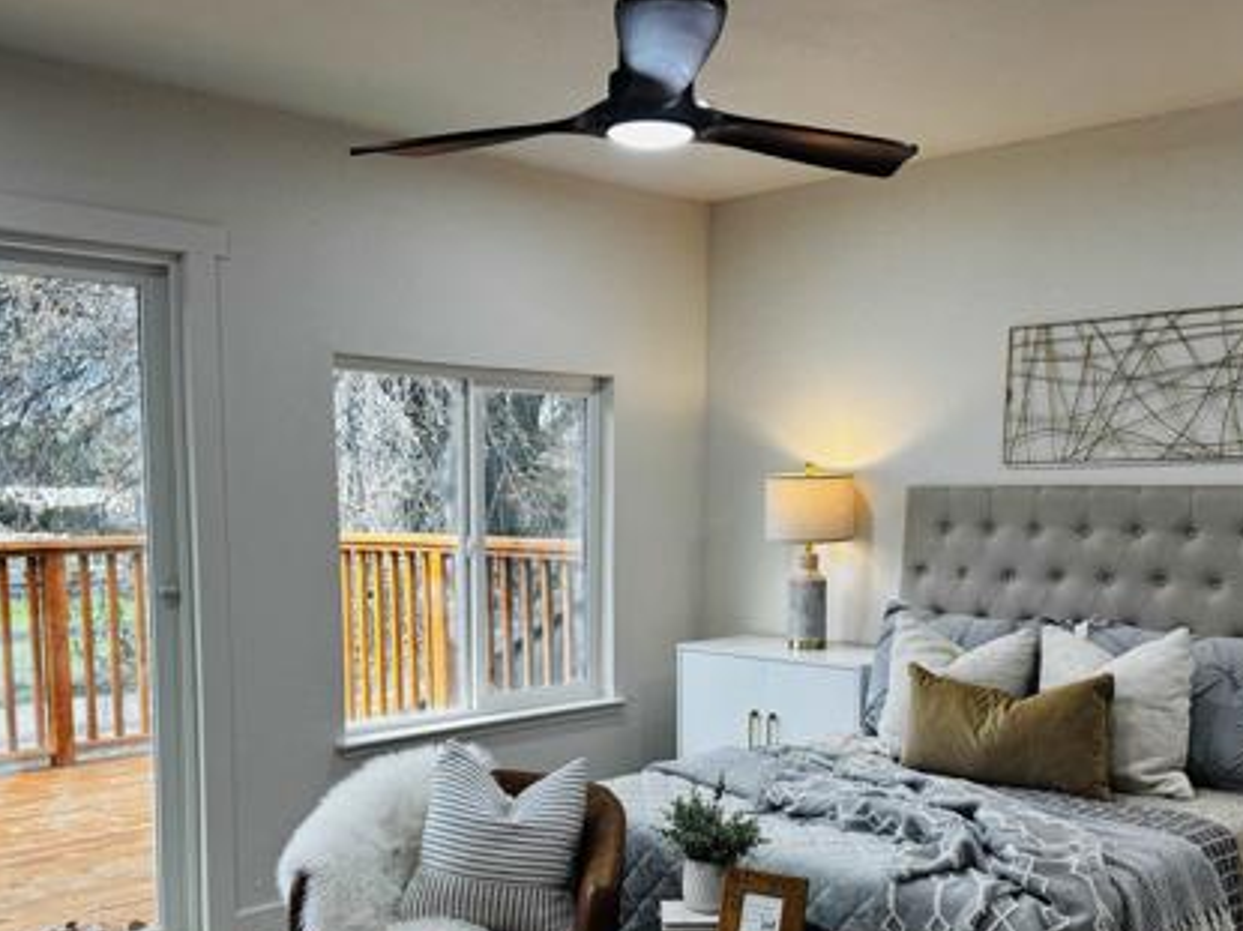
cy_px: 638
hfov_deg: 50.2
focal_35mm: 37
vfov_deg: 38.1
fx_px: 1328
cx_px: 614
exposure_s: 1/120
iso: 64
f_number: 1.78
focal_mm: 6.76
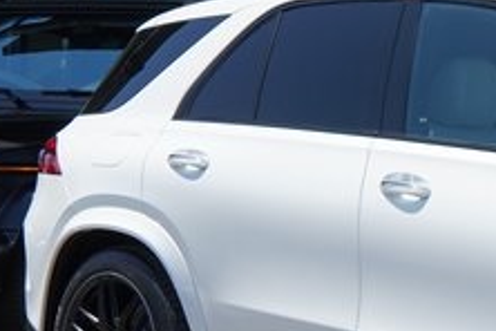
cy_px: 346
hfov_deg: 16.2
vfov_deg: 11.5
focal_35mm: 118
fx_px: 1626
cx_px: 681
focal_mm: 41
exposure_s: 1/1600
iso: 1000
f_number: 8
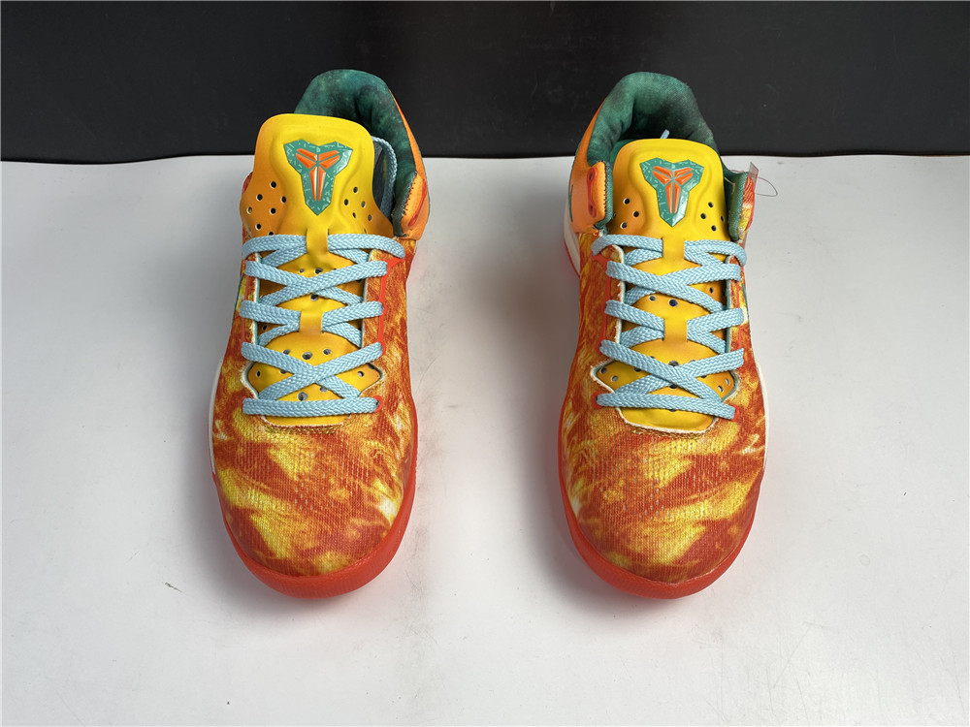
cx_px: 485
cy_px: 364
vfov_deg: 53.1
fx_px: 729
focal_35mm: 26
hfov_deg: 67.3
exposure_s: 1/100
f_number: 1.8
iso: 32
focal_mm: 4.25
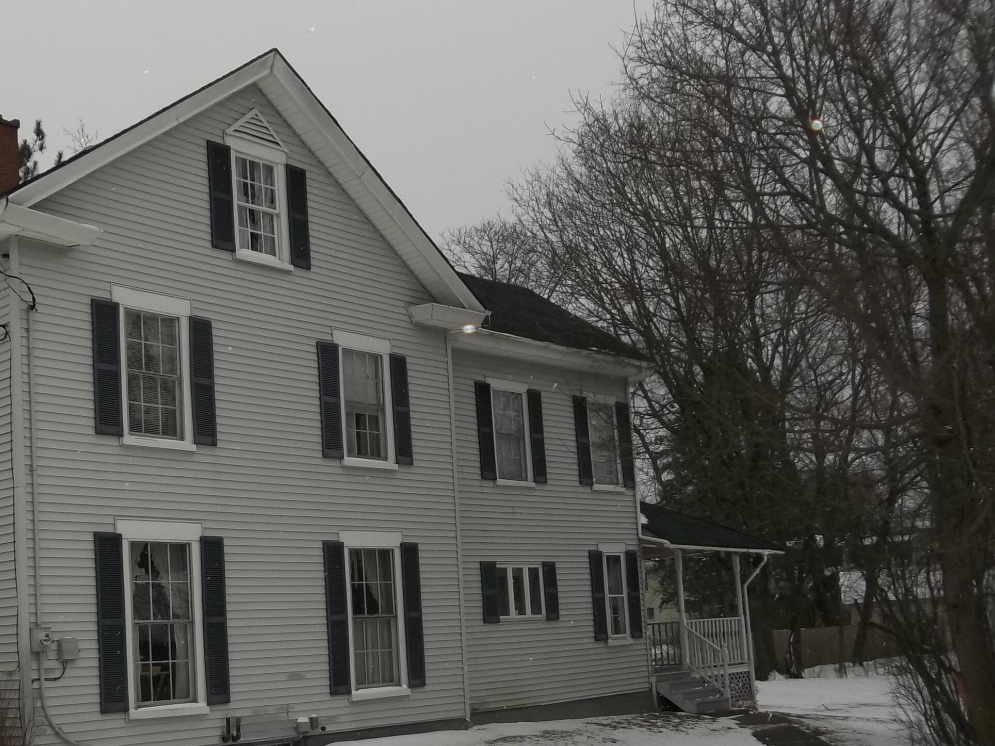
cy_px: 557
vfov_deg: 33.7
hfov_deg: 43.7
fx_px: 1207
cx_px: 279
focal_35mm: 42
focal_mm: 4.9
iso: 80
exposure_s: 1/320
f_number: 3.5
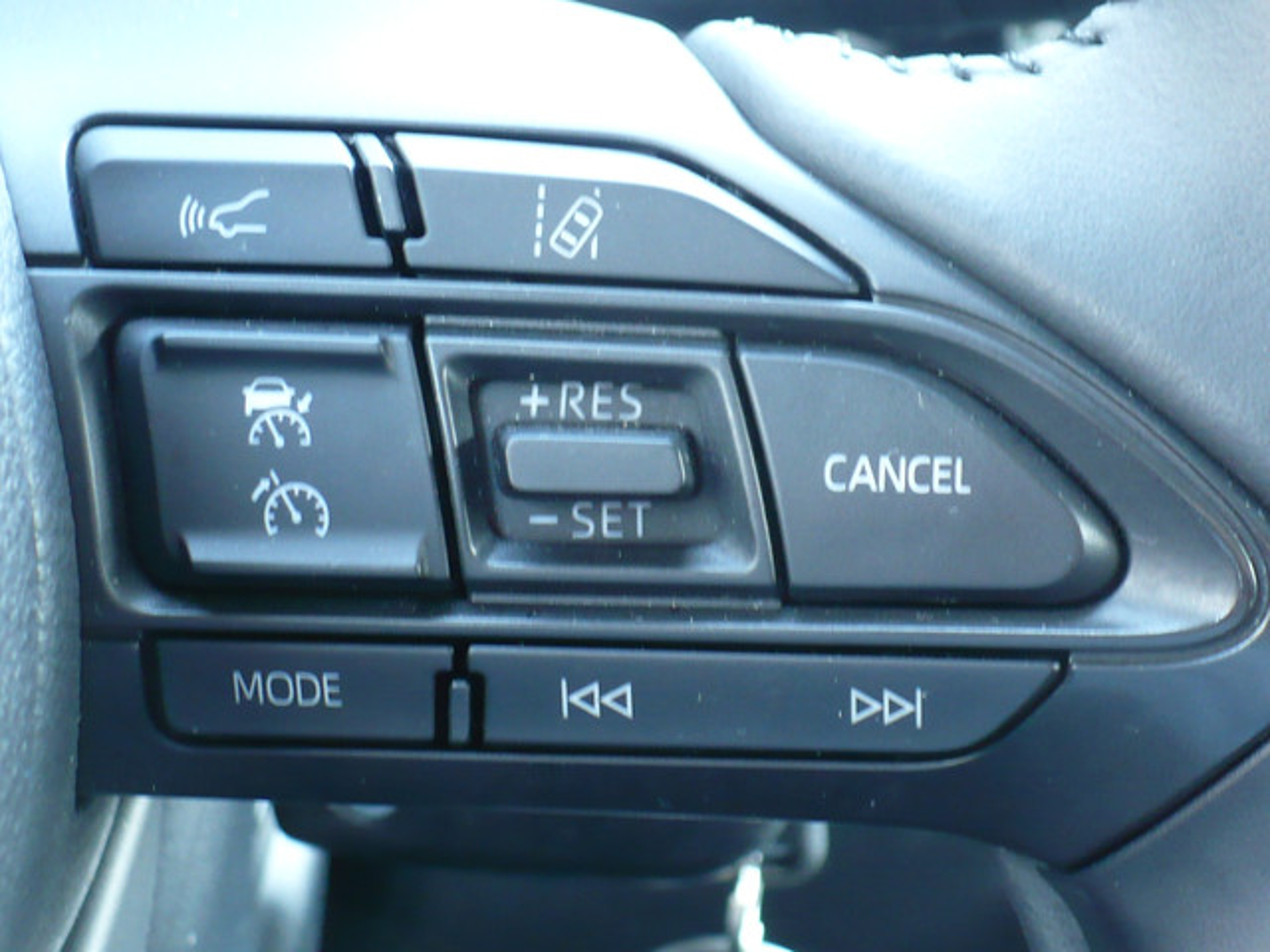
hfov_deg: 27.4
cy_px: 476
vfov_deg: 20.7
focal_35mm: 71
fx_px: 2605
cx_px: 635
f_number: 3
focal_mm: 7.9
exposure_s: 1/13
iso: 200
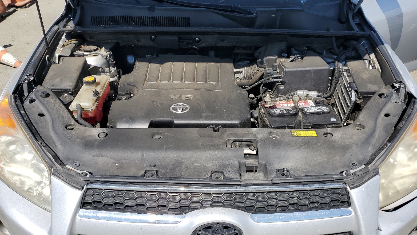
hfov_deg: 66.1
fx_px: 321
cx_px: 212
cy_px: 123
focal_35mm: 29
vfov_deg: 40.2
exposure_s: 1/2500
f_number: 1.5
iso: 50
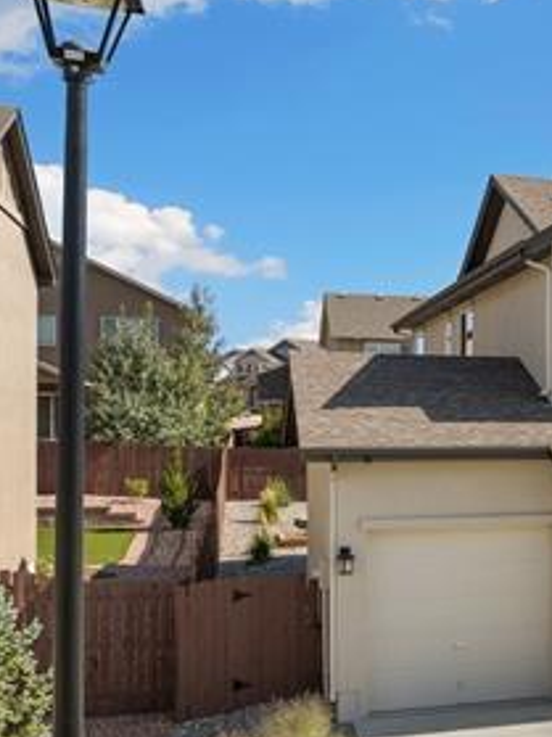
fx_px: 1170
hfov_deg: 22.5
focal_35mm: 55
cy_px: 425
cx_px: 795
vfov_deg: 34.9
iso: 100
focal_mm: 12.29
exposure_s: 1/1000
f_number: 2.8
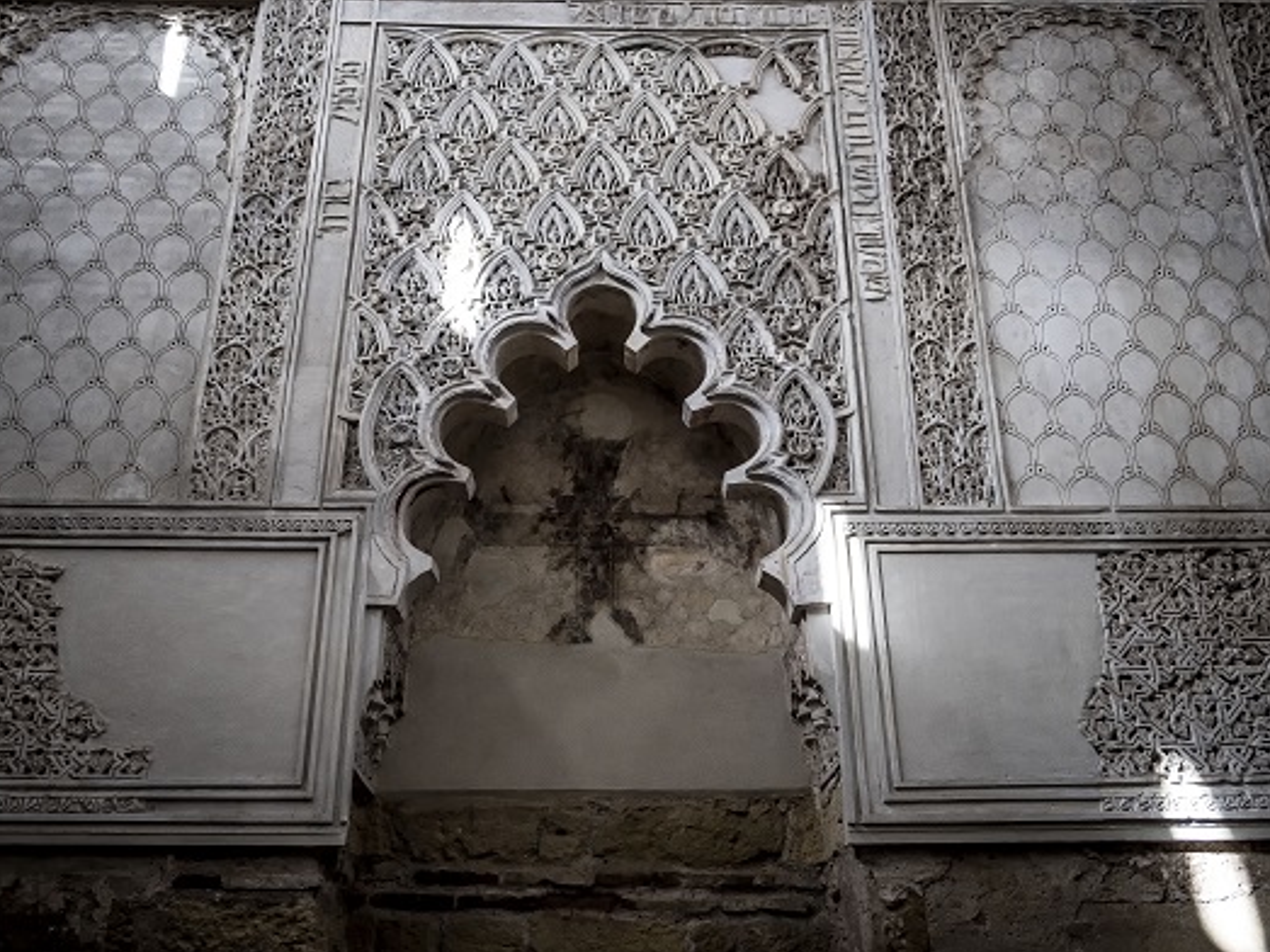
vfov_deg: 44.1
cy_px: 483
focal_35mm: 32
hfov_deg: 56.8
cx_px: 624
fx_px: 1174
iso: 1600
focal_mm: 19.6
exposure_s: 1/220
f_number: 2.8
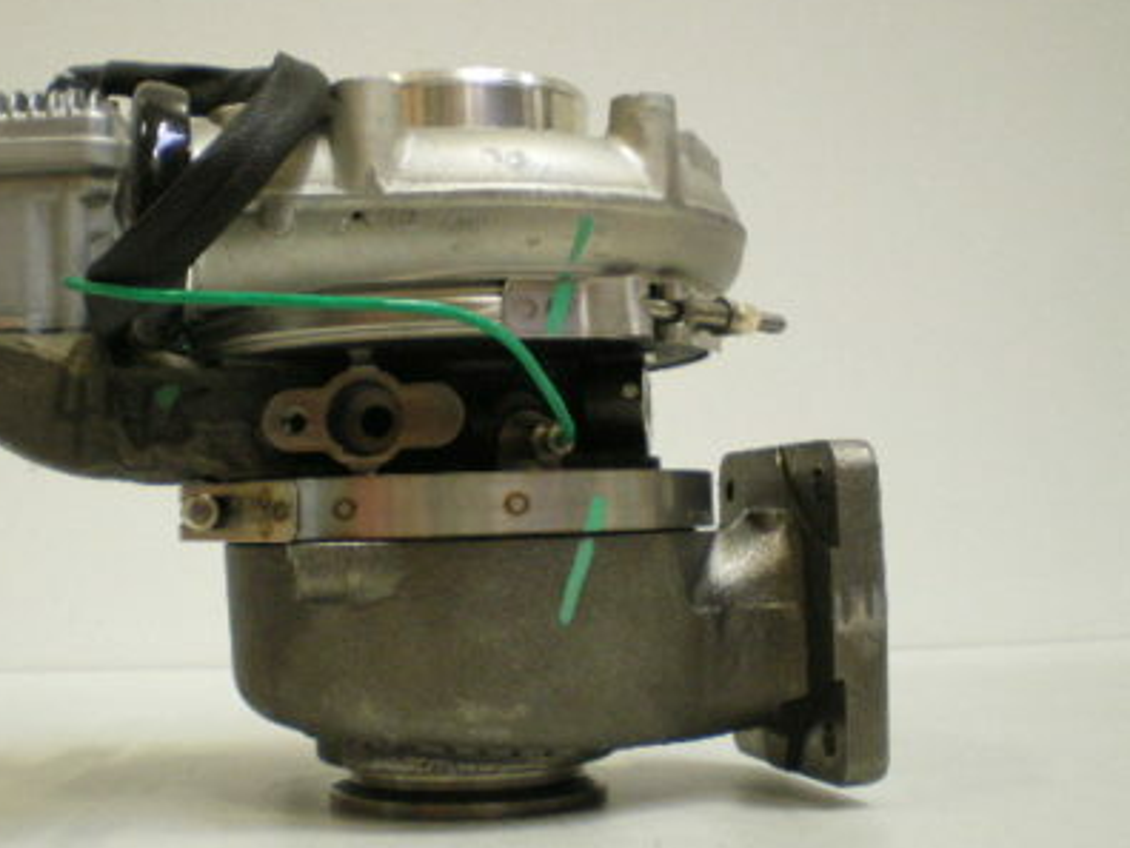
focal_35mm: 49
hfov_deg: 38.6
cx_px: 408
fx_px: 1600
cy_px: 367
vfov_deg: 29.6
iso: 400
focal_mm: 6.3
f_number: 3.1
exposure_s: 1/8
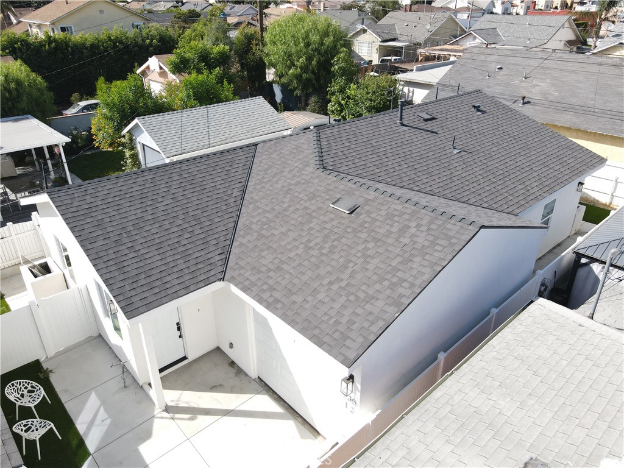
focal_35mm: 24
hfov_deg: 71.6
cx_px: 312
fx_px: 433
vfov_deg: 56.8
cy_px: 234
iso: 100
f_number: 2.8
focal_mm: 4.5
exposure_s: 1/25
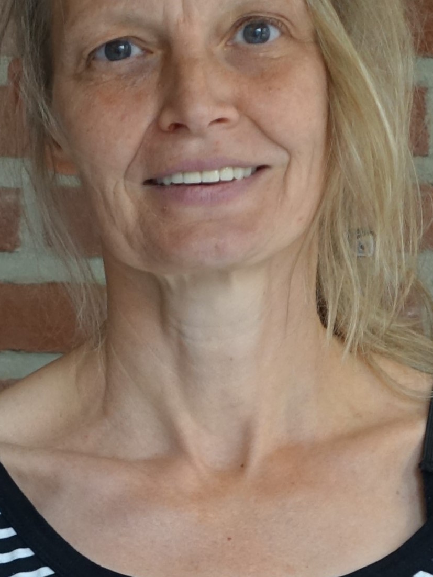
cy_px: 195
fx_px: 1267
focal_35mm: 76
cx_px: 210
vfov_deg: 25.5
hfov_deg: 19.4
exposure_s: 1/60
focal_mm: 18.7
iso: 250
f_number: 2.8
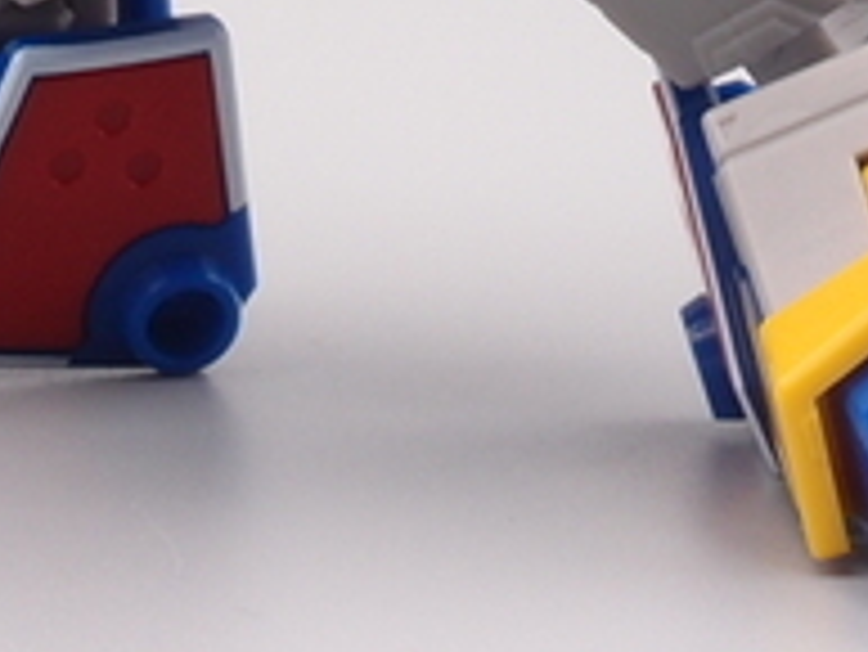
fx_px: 6749
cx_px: 315
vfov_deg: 5.4
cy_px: -683
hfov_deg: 7.4
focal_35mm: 269
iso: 100
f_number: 8
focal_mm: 14.05
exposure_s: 1/8
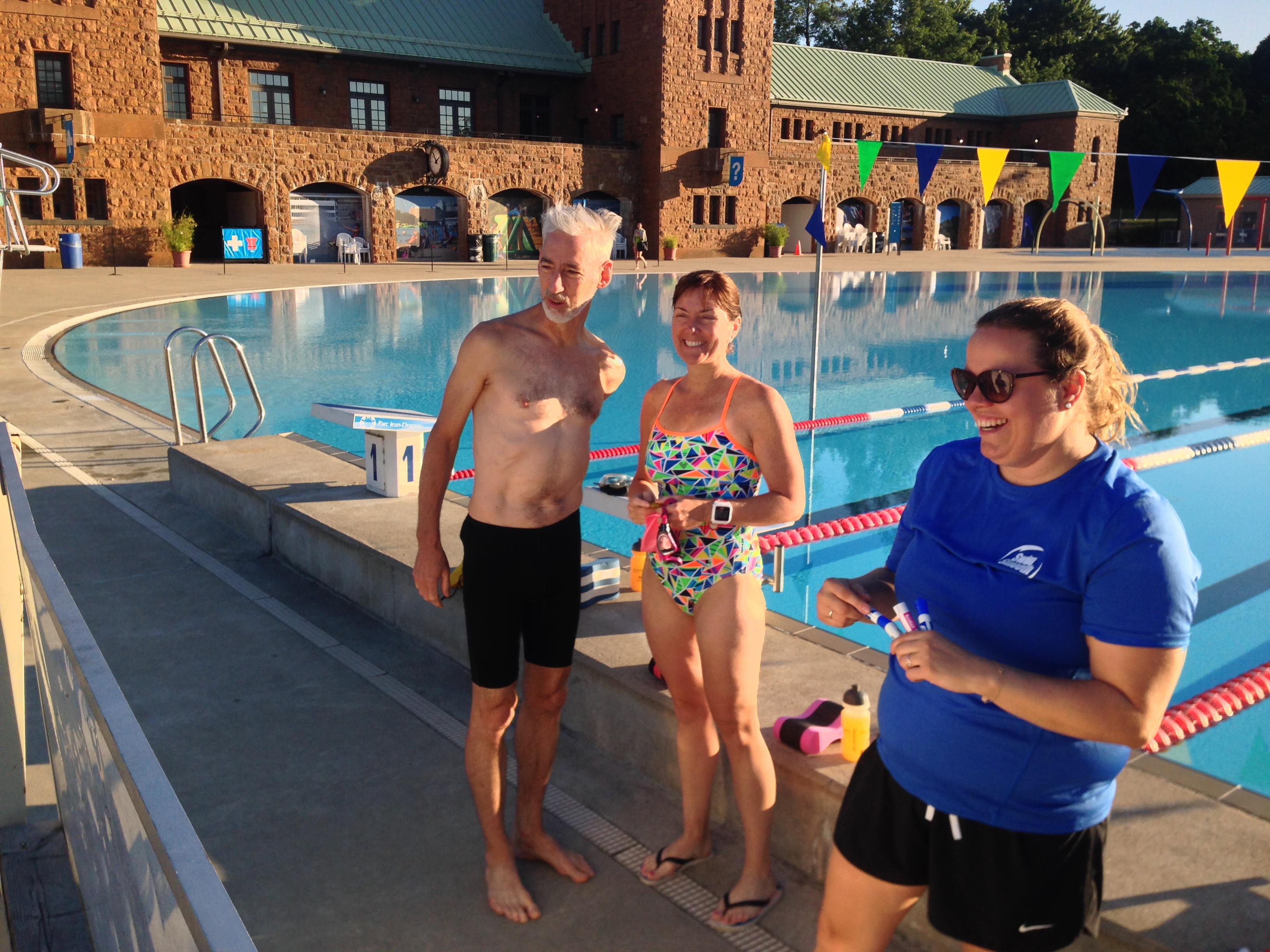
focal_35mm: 33
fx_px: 1211
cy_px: 476
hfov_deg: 55.4
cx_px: 635
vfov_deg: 42.9
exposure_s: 1/704
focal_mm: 4.12
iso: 50
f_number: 2.4
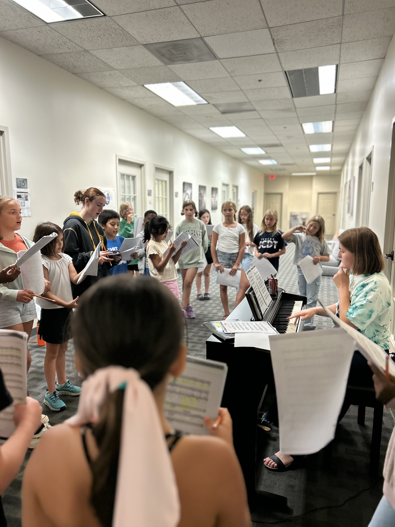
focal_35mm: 26
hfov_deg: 53.1
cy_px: 264
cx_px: 198
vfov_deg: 67.3
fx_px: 396
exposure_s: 1/43
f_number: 1.5
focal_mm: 5.7
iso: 125
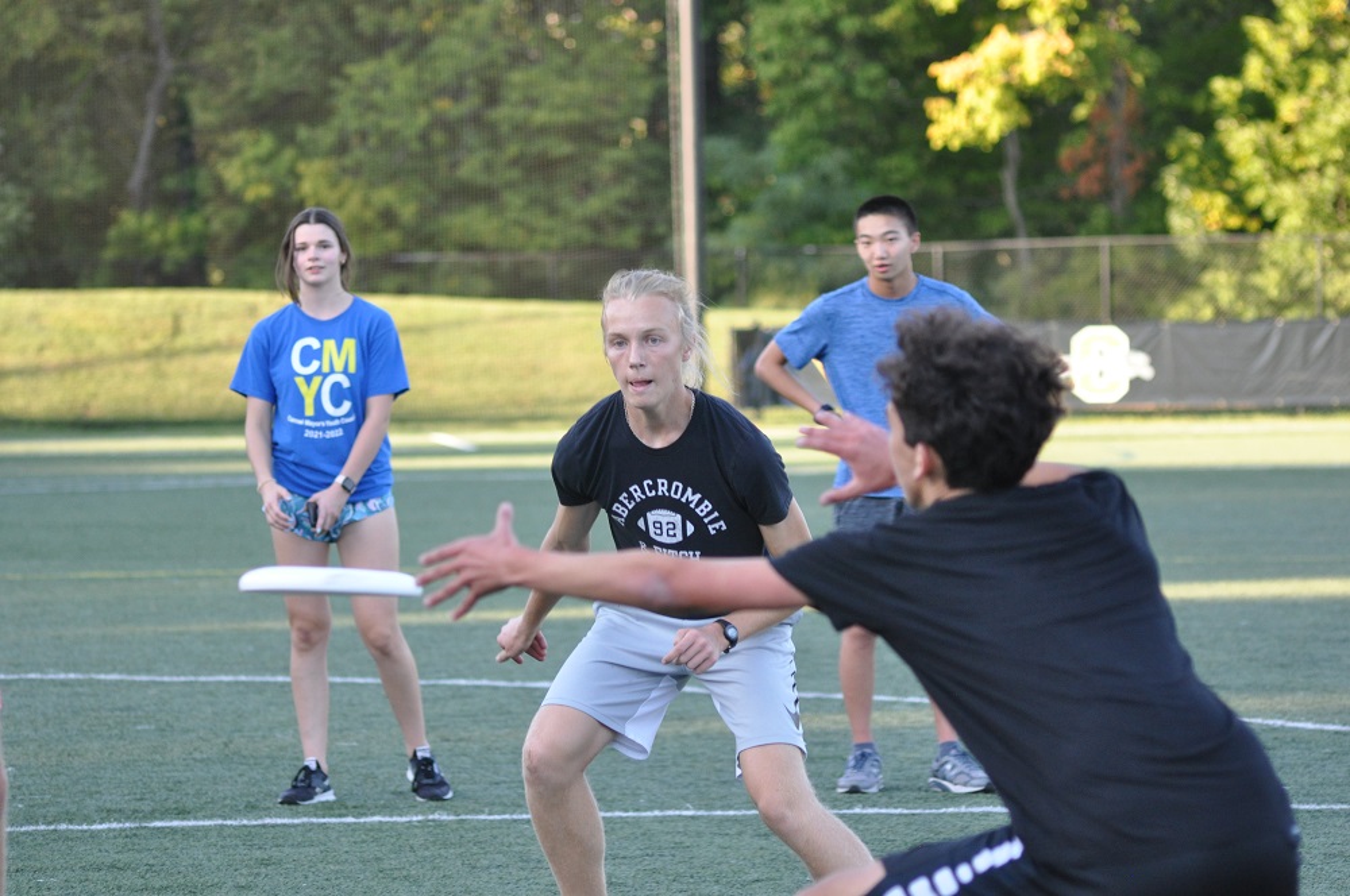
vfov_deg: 7.5
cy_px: 448
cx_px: 675
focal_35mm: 183
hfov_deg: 11.2
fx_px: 6854
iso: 800
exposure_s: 1/500
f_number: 4.2
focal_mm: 122
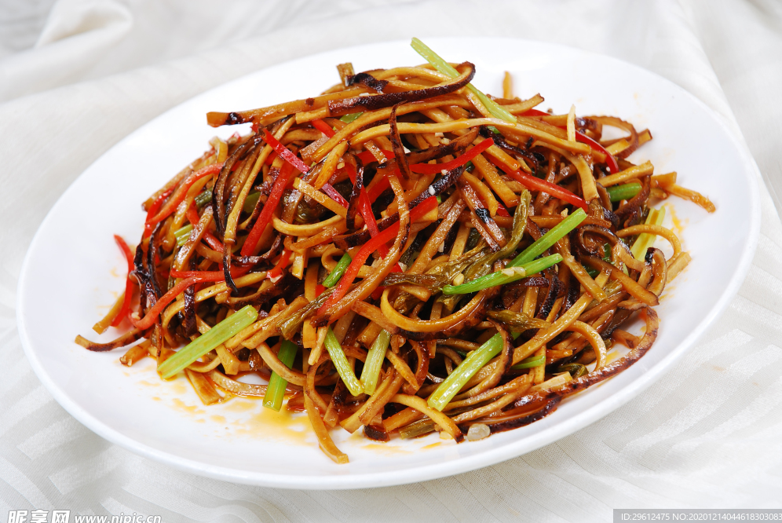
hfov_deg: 18.9
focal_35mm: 108
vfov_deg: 12.7
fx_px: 2348
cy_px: 263
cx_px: 397
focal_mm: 70
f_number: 6.3
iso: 100
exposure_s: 1/160
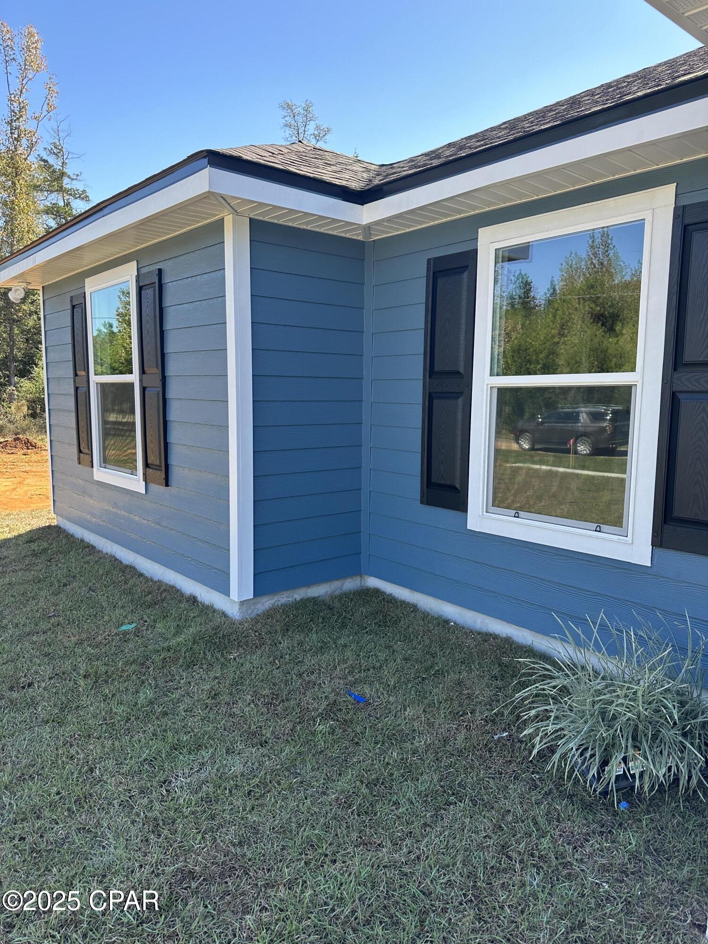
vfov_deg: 71.6
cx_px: 354
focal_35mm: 24
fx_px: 654
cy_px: 472
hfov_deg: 56.8
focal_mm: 6.86
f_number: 1.78
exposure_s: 1/634
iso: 80
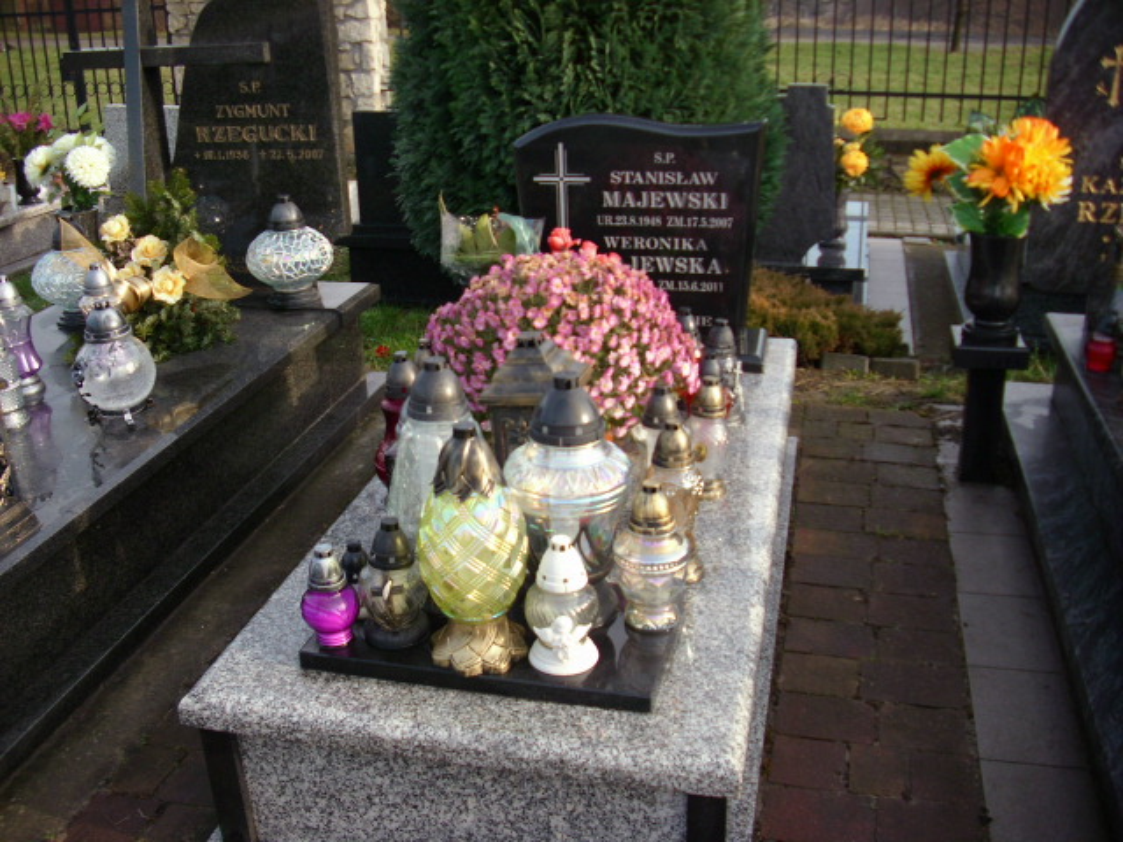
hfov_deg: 50.1
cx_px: 562
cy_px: 421
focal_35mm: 37
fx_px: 1200
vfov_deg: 38.7
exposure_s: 1/337
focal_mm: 6.2
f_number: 2.8
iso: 50
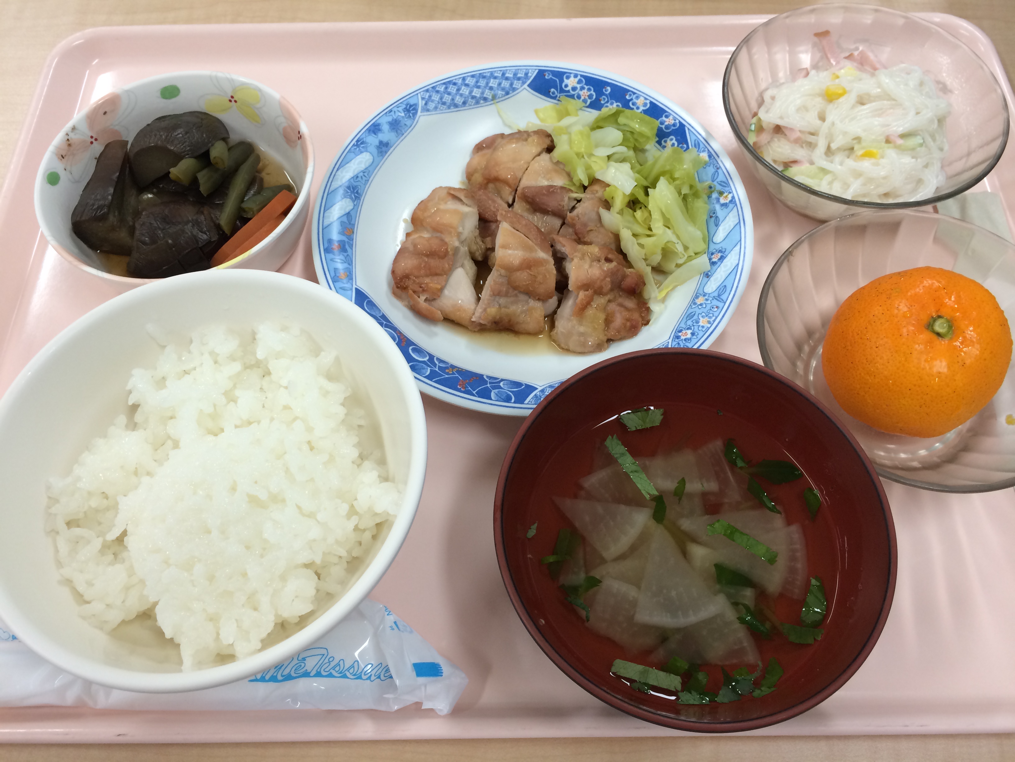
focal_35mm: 30
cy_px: 381
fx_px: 880
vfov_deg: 46.8
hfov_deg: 60.0
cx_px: 508
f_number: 2.2
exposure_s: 1/40
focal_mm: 4.12
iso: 50
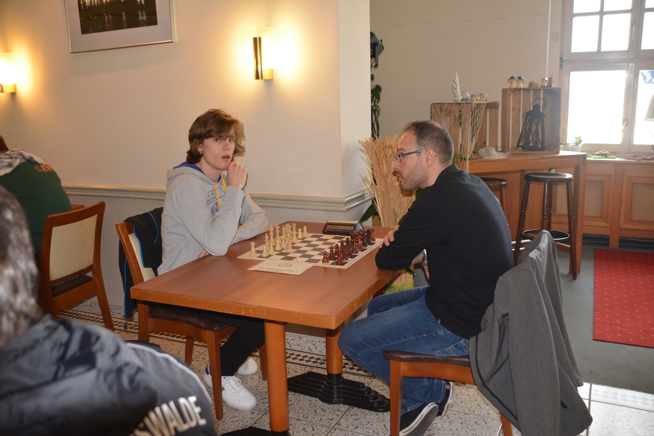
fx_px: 600
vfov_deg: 40.0
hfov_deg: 57.2
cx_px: 327
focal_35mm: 33
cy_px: 218
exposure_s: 1/60
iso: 900
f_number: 3.8
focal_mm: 22
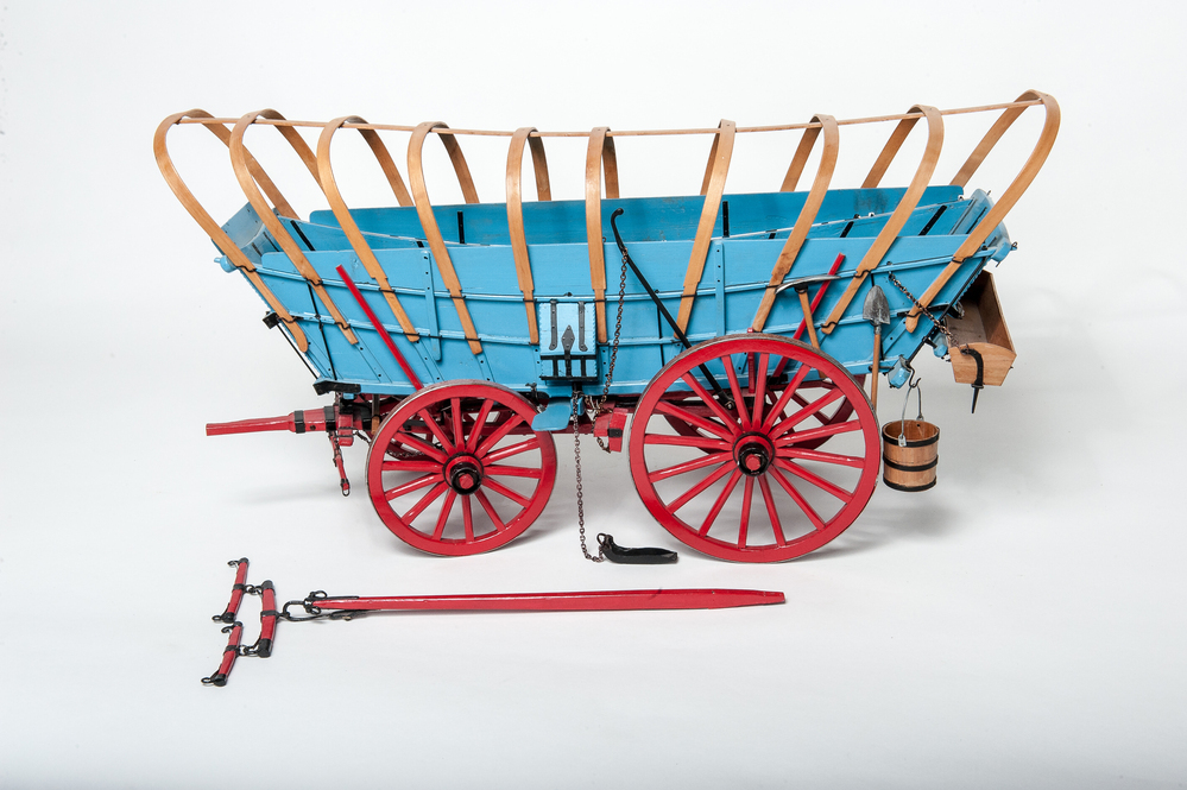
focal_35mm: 48
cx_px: 594
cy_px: 395
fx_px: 1582
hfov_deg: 41.1
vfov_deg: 28.0
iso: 1250
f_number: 22
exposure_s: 1/250
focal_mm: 48
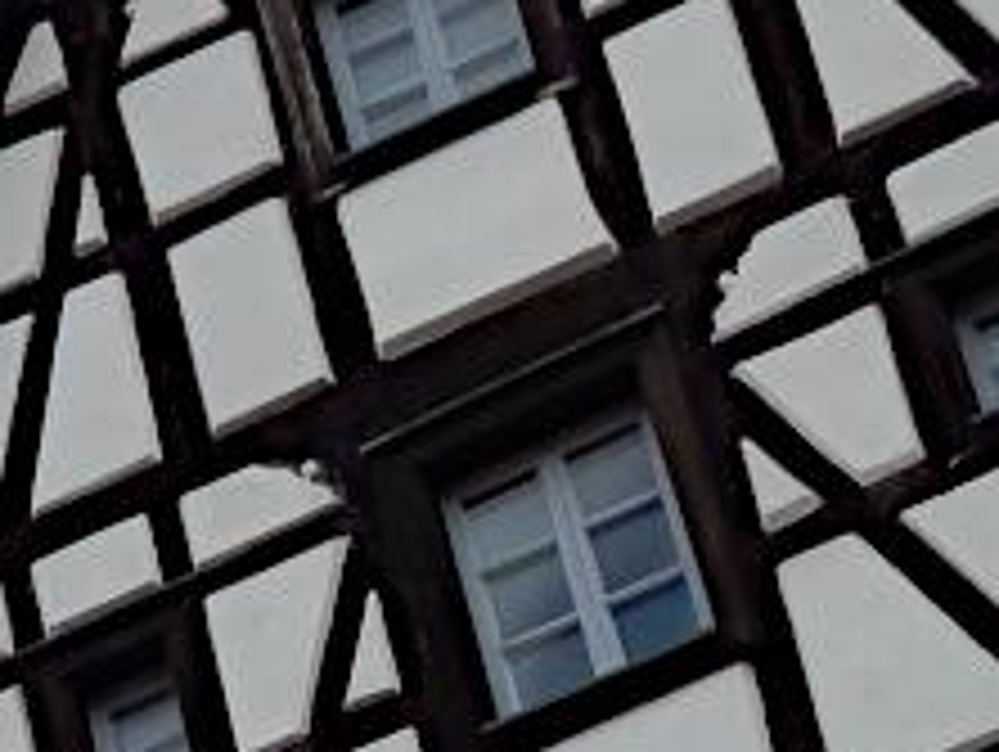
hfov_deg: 8.5
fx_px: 6703
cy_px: 1333
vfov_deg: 6.3
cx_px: 36
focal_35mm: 232
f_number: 3.6
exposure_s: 1/1000
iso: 125
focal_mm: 7.7
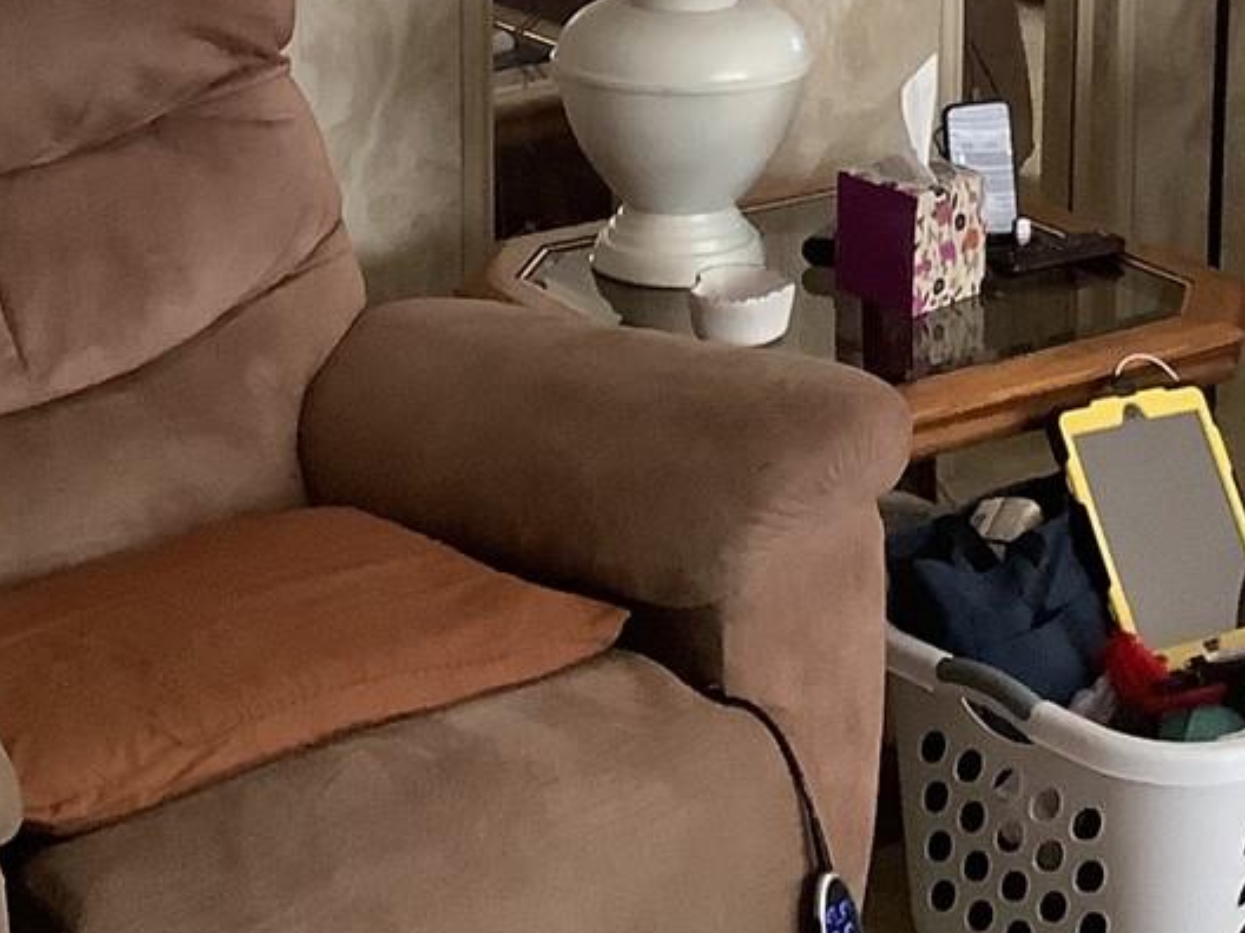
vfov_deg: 15.1
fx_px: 3381
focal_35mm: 94
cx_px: 880
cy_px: -238
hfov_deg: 20.8
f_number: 2.4
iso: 250
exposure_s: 1/40
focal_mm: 3.3
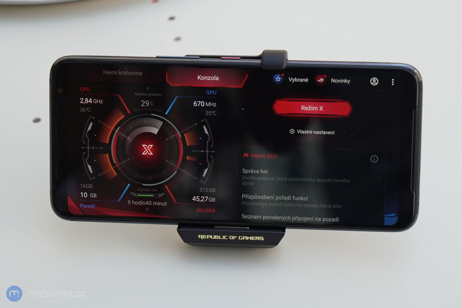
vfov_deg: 20.9
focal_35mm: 65
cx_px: 231
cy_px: 154
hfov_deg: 31.0
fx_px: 834
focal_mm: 65
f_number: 7.1
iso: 320
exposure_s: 1/125
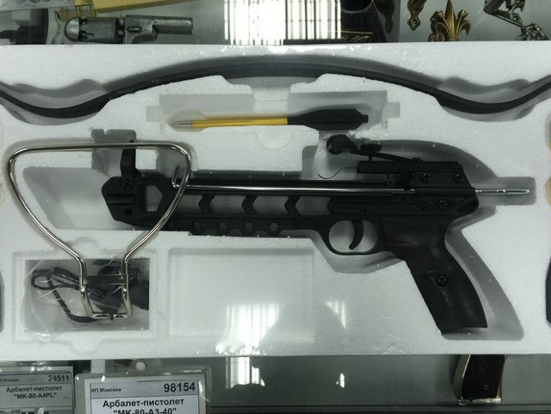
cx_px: 272
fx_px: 525
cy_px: 225
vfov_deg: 42.9
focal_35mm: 33
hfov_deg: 55.3
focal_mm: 4.15
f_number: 2.2
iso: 64
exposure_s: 1/33
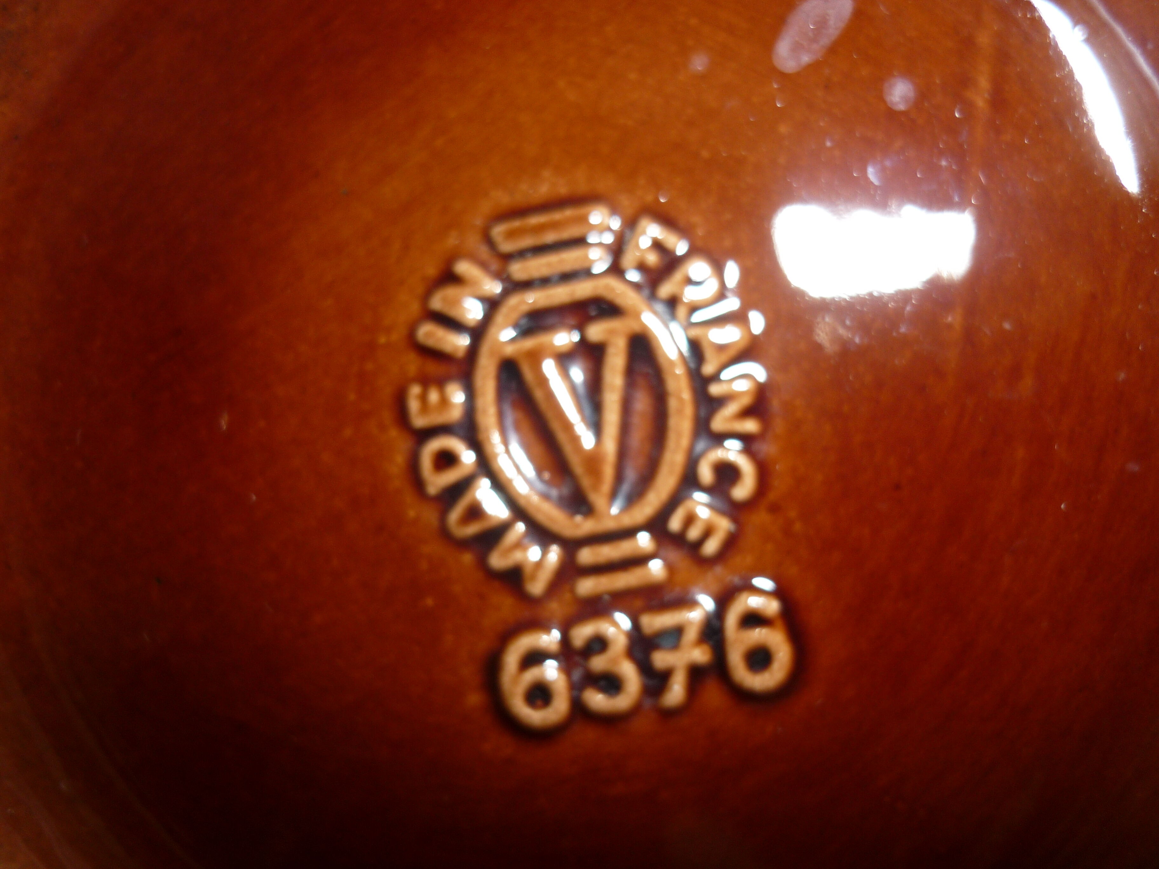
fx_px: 1105
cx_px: 580
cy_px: 434
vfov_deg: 42.9
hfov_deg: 55.4
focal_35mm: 33
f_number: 2.8
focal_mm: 5.5
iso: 100
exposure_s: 1/60
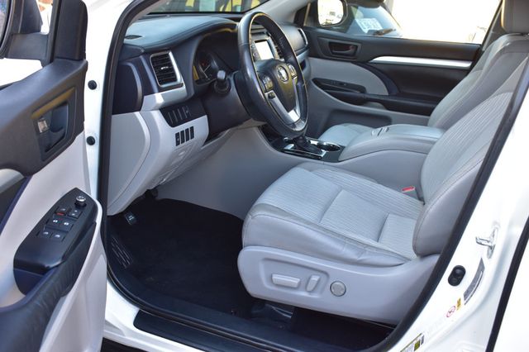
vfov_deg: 36.8
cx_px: 264
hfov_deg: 53.2
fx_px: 529
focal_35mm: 36
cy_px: 176
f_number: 7.1
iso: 400
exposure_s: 1/40
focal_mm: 24
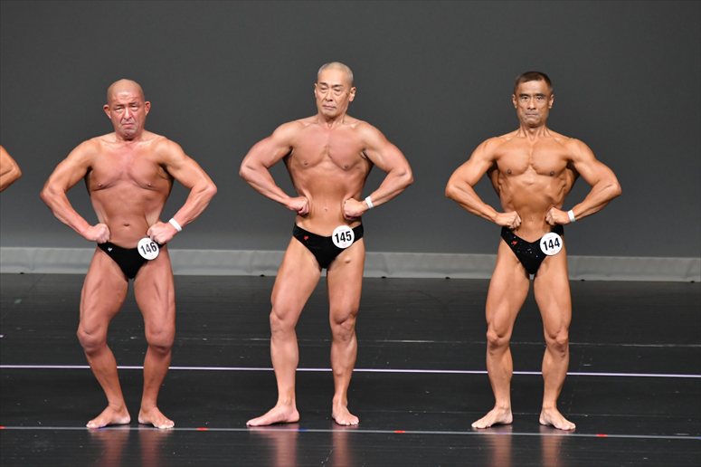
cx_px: 350
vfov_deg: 4.0
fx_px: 6715
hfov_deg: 6.0
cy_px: 234
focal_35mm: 345
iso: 4000
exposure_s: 1/400
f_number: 5.6
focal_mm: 230
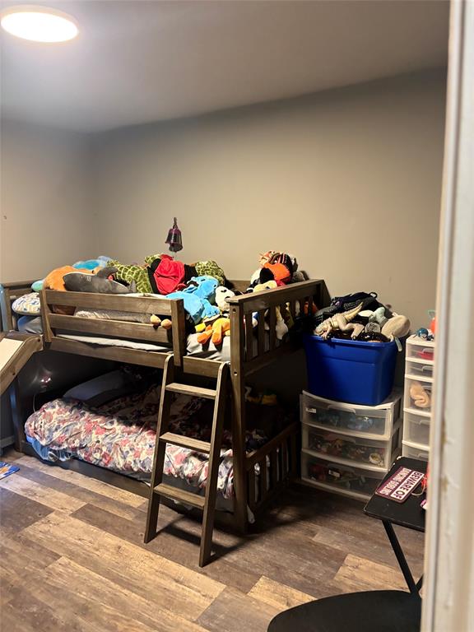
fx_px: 475
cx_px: 237
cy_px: 316
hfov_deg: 53.1
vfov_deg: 67.3
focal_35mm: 26
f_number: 1.6
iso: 500
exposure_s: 1/60
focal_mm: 5.96
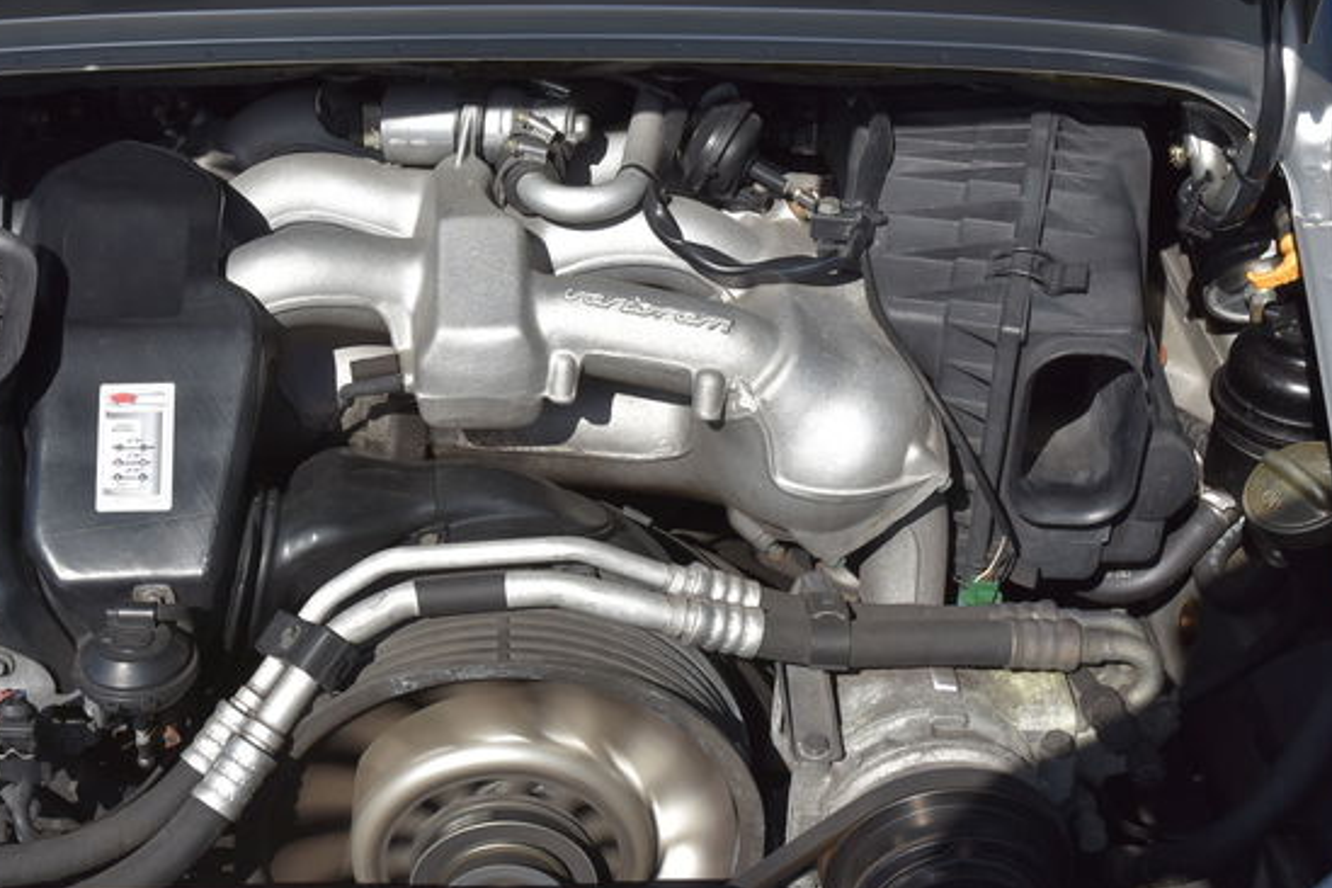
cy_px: 491
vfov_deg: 23.9
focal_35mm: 57
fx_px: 2098
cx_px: 468
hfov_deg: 35.0
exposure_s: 1/500
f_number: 8
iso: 180
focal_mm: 27
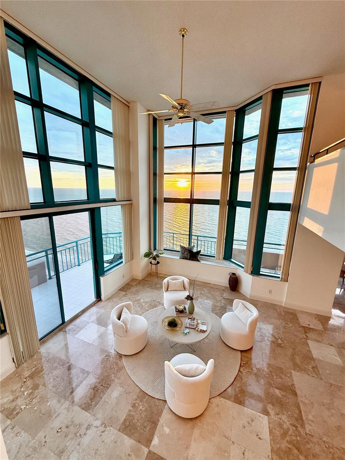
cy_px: 230
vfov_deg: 102.1
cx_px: 172
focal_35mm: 14
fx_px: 186
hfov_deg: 85.7
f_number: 2.2
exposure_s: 1/99
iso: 80
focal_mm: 2.22
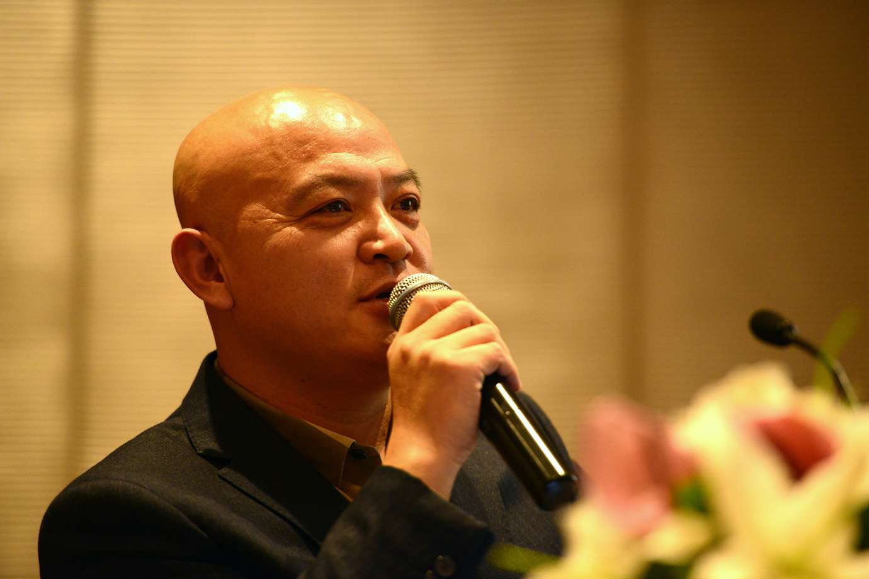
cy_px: 290
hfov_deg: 10.3
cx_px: 434
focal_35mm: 200
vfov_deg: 6.9
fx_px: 4827
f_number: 2.8
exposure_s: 1/125
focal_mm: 200
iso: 2500
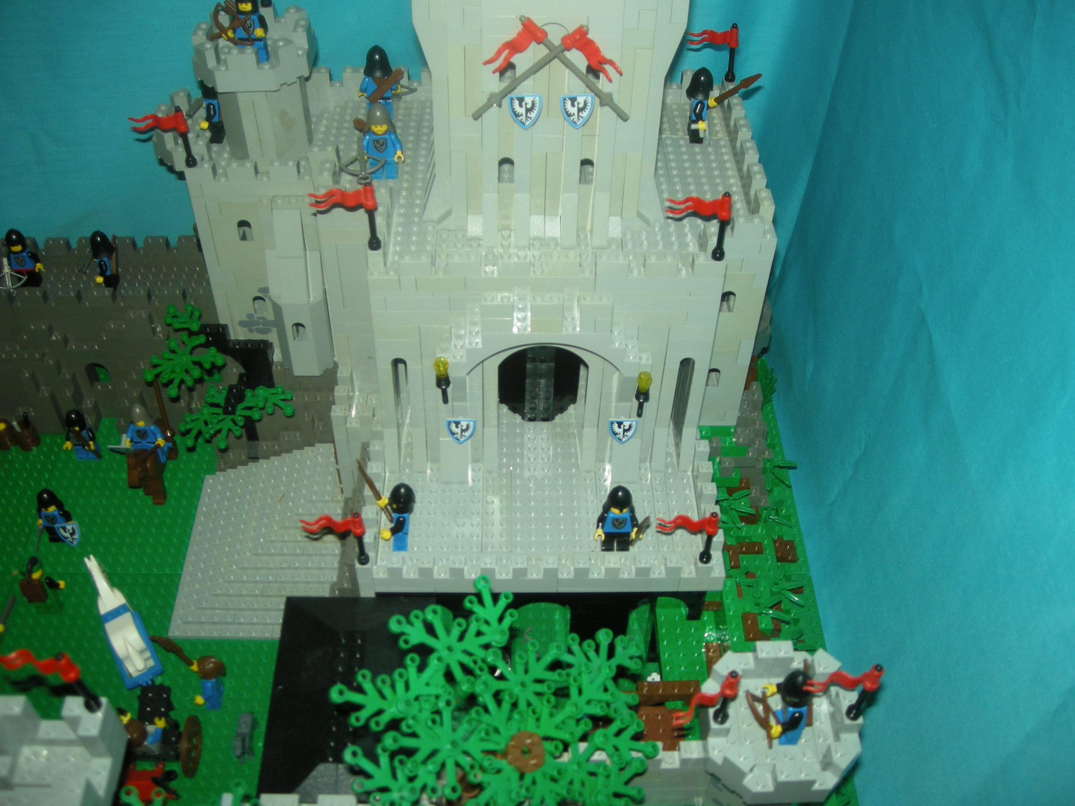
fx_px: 1087
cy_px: 403
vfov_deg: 40.7
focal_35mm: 35
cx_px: 538
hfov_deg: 52.6
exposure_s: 1/60
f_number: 2.8
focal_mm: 5.7
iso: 50
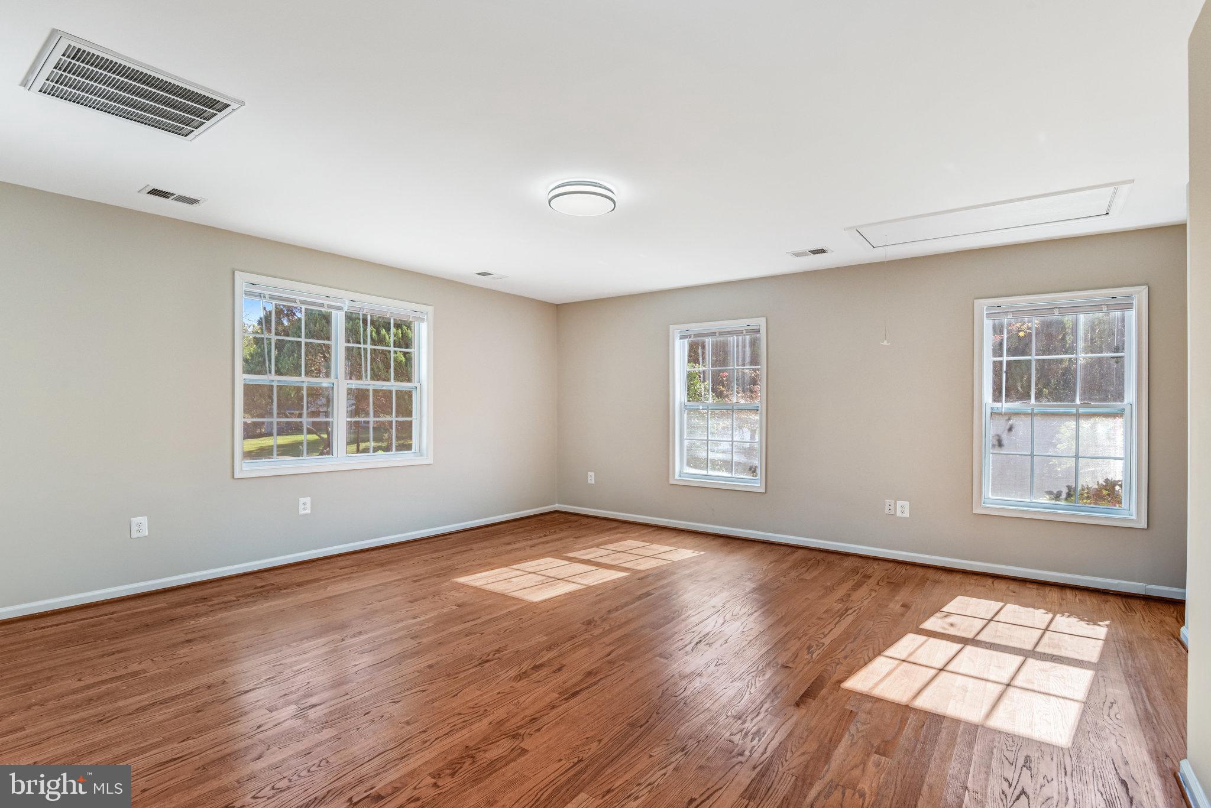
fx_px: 572
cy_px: 404
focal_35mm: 17
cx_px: 606
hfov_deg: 93.3
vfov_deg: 70.5
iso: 400
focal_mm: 17
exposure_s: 1/200
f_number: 8
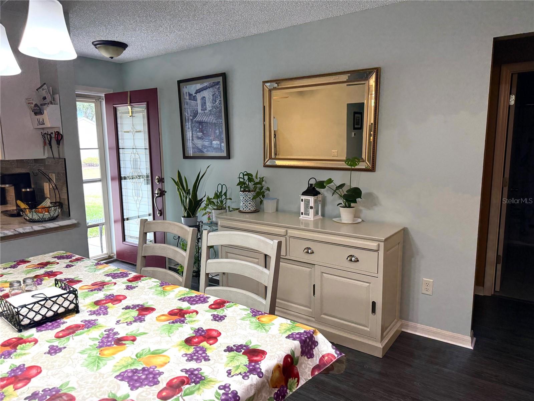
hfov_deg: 71.6
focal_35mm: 24
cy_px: 200
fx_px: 370
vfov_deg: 56.8
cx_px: 267
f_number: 1.78
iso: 200
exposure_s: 1/134
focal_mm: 6.76
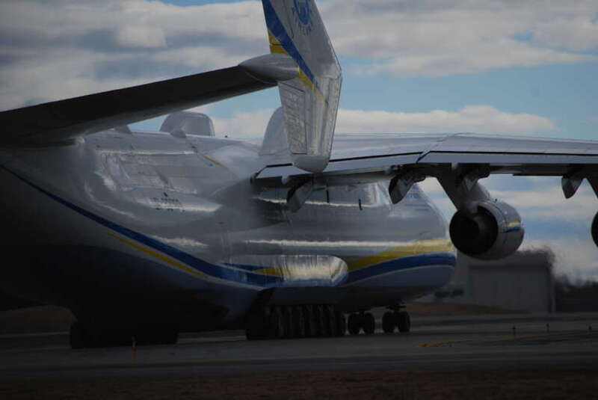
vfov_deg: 4.6
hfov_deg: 6.9
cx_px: 299
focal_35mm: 300
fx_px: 4988
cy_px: 200
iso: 100
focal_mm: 200
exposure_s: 1/800
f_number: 5.6
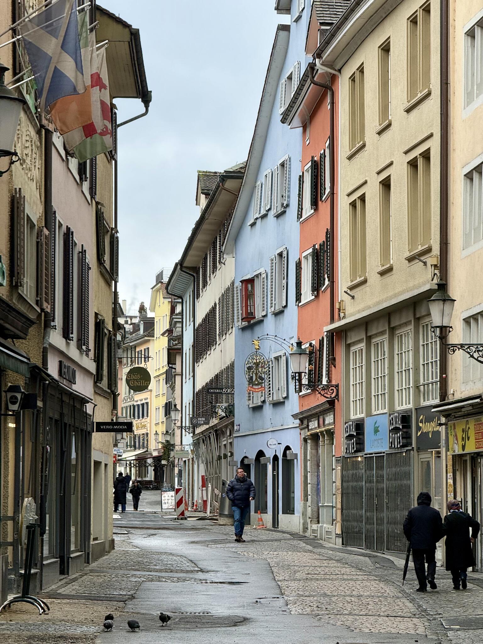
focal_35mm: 120
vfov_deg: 16.4
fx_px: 2232
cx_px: 242
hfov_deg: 12.3
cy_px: 322
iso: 50
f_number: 2.8
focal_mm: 15.66
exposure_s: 1/138
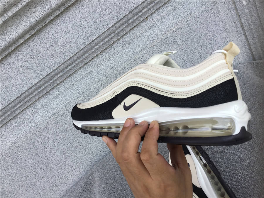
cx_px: 132
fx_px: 236
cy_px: 99
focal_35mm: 31
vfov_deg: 45.4
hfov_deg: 58.4
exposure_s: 1/440
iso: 25
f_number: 2.4
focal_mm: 3.3
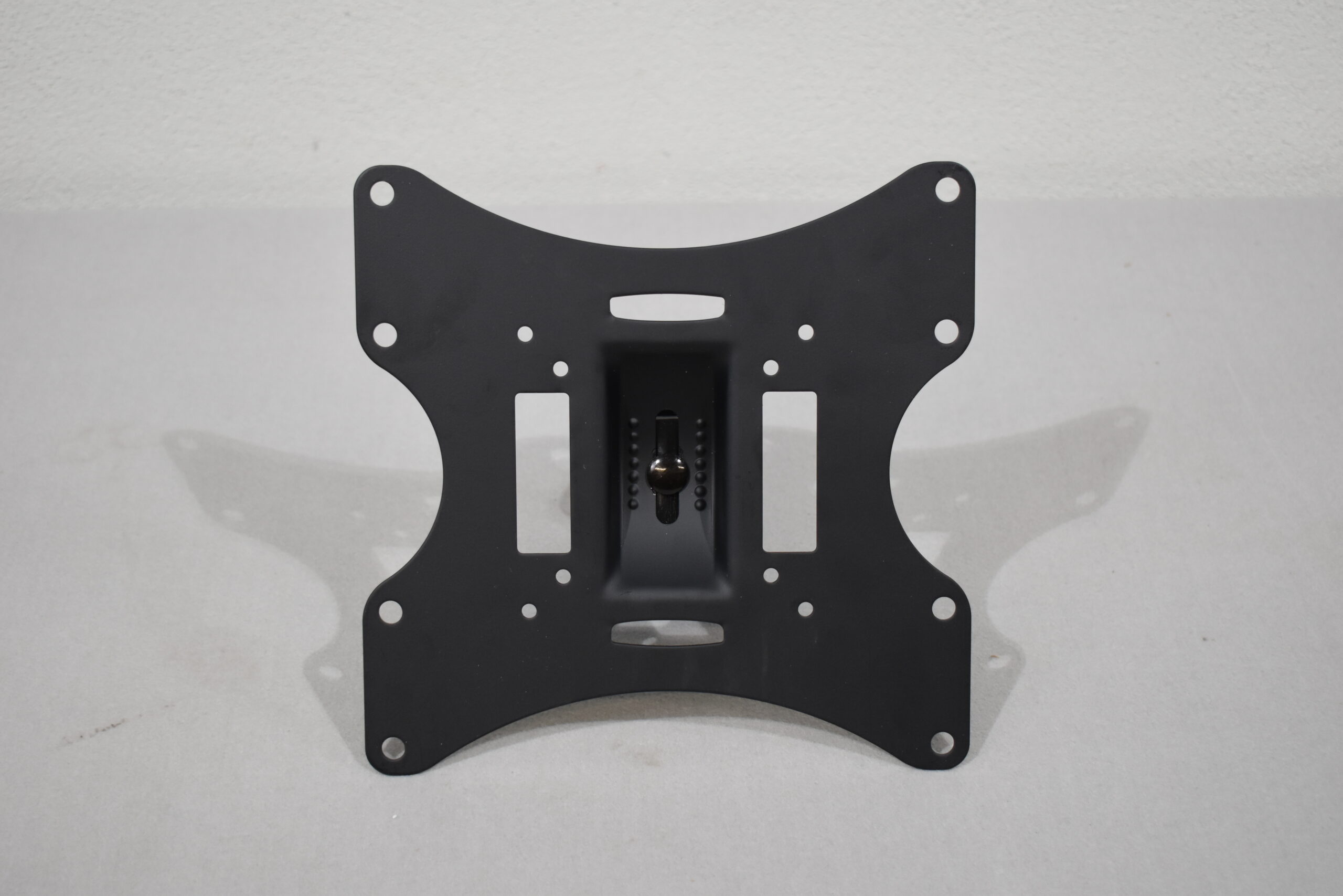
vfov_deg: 25.8
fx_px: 1959
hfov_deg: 37.8
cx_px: 672
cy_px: 448
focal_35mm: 52
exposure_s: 1/200
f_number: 4.5
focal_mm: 35
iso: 800
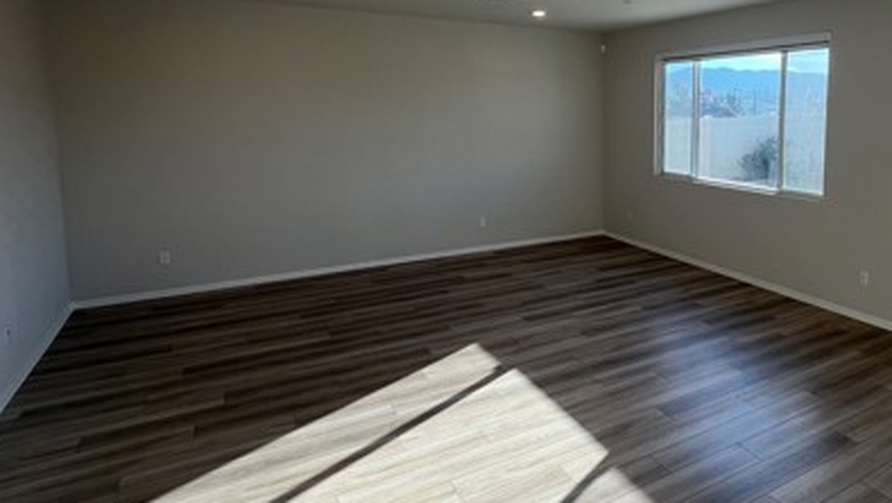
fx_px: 544
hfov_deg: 75.3
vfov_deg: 48.4
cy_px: 154
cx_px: 620
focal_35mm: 23
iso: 32
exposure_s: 1/204
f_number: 1.8
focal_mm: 1.57
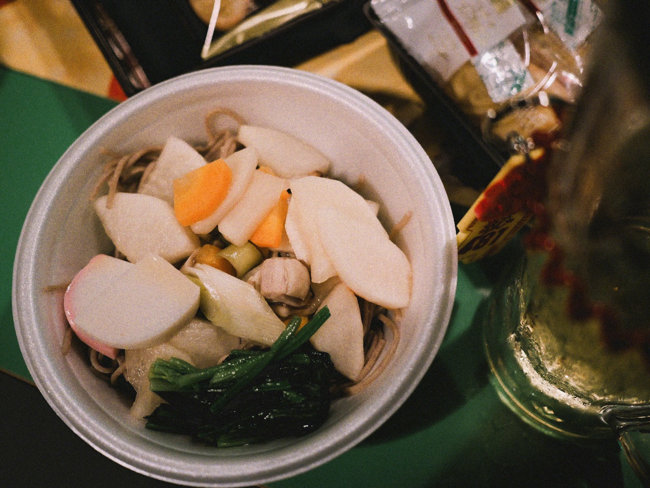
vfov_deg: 36.0
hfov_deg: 46.8
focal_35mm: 40
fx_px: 752
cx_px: 325
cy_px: 244
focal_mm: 20
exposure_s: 1/160
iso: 1600
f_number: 1.7
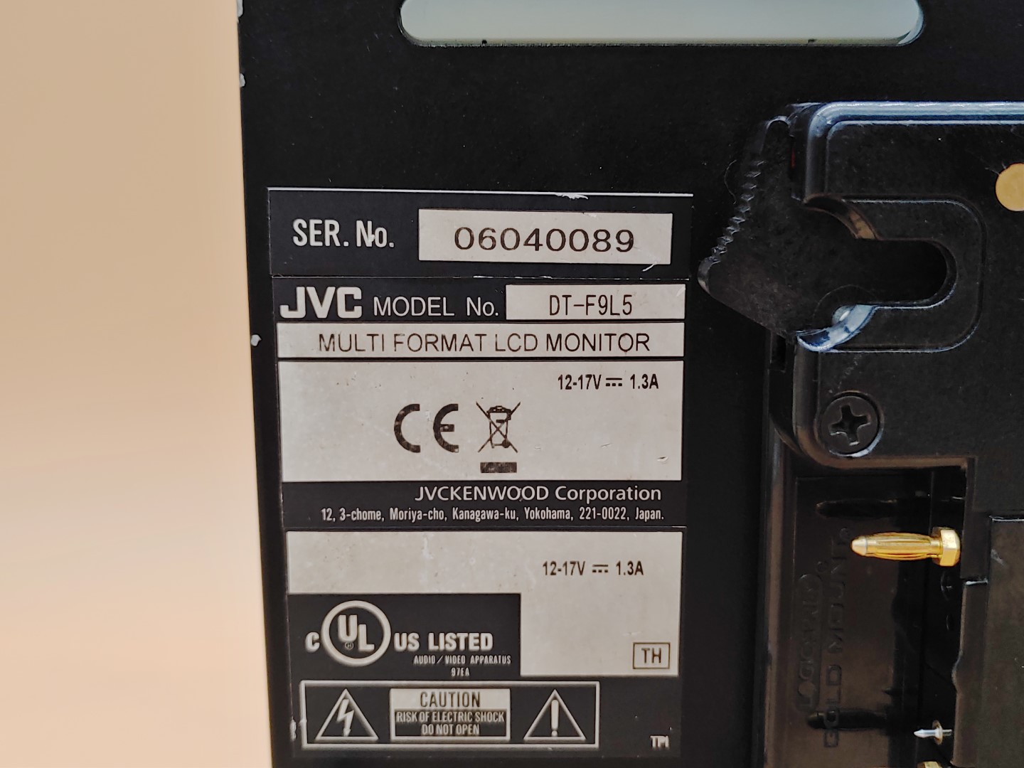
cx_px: 512
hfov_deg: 51.4
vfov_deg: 39.7
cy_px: 384
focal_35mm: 36
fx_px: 1065
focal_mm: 4.36
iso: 50
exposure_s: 1/62
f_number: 1.8
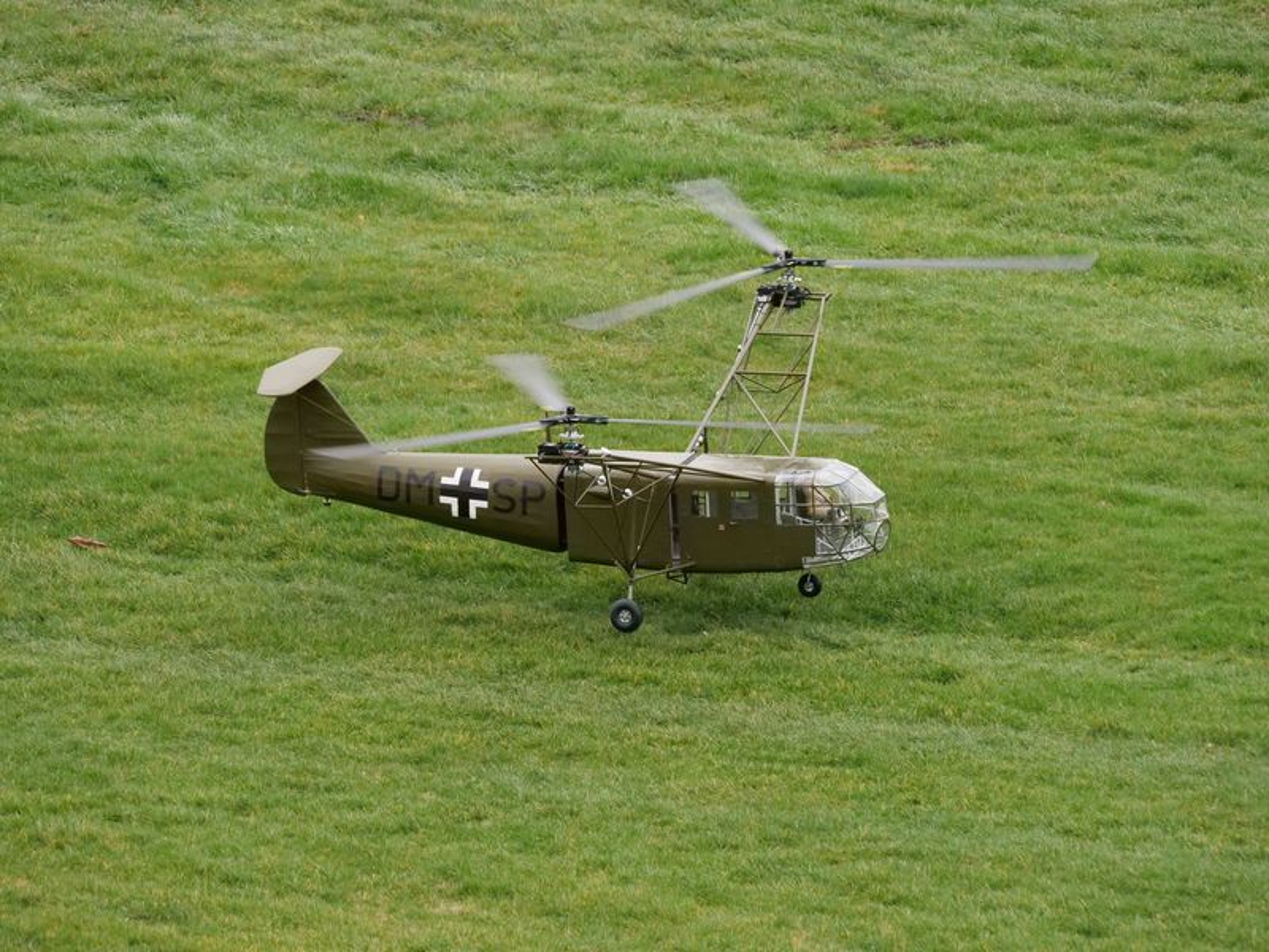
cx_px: 634
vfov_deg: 3.2
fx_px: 17303
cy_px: 476
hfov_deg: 4.2
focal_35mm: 472
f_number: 8
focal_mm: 236
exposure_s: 1/500
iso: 3200
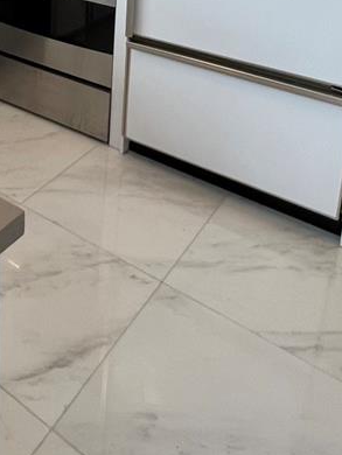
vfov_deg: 38.6
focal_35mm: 40
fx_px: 526
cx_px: 36
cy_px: -46
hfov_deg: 34.1
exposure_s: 1/120
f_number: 1.8
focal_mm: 1.57
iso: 125
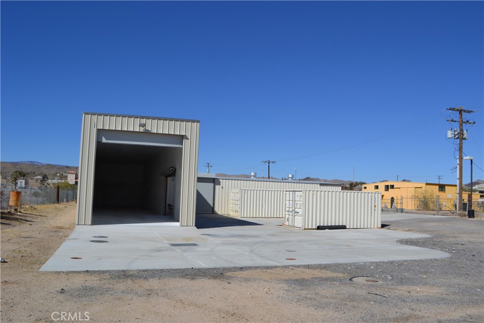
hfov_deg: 67.4
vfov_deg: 47.9
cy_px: 162
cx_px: 242
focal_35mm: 27
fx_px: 363
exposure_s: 1/320
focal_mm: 18
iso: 100
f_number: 9
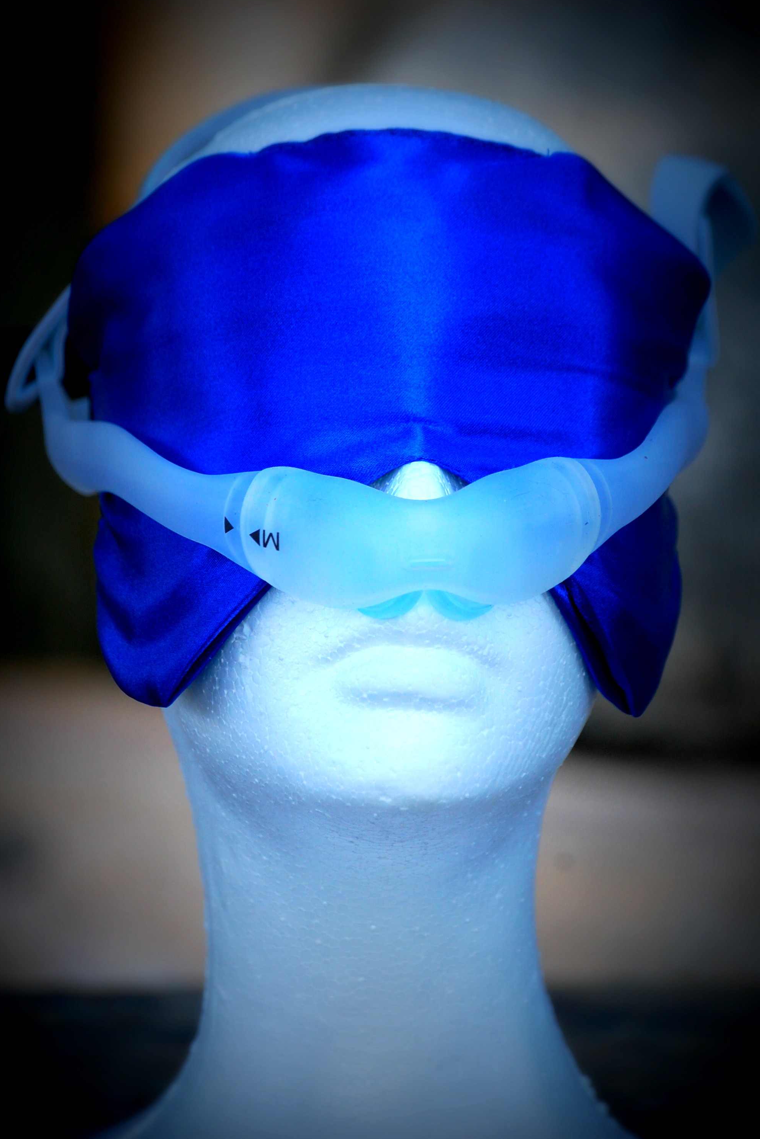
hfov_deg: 7.6
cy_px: 568
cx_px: 379
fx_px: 5731
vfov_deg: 11.4
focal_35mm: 181
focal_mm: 120
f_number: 5
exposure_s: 1/400
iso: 400
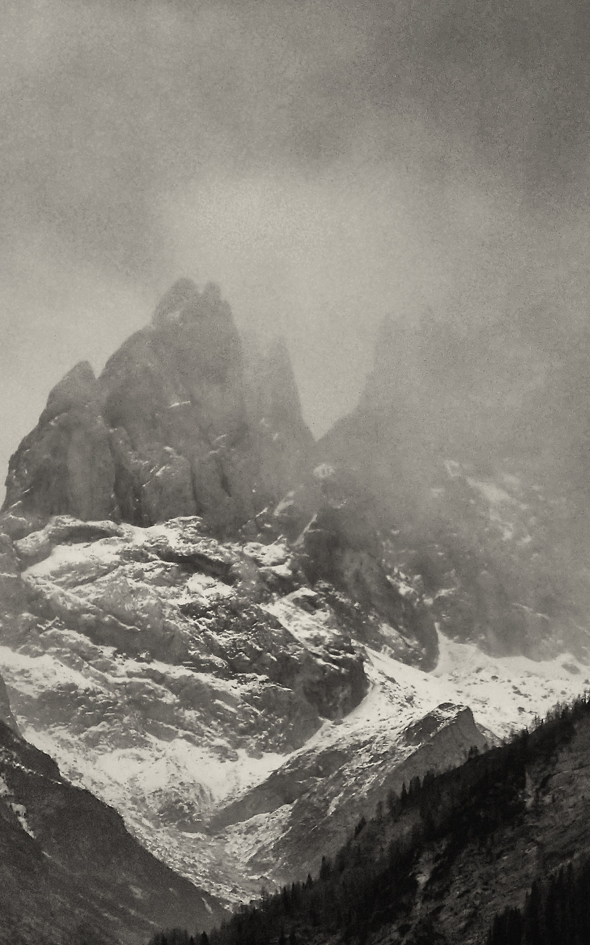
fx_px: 4580
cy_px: 511
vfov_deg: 11.8
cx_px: 160
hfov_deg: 7.4
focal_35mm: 178
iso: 100
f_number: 4.9
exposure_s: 1/160
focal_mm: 18
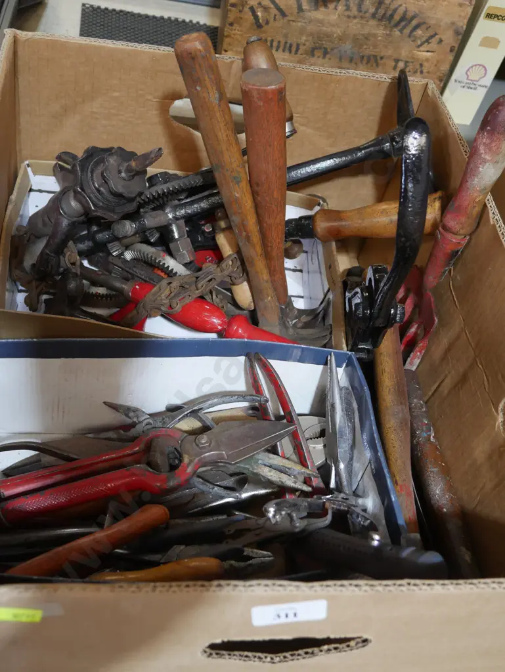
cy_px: 336
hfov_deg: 36.0
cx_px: 252
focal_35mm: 40
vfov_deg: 46.8
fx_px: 777
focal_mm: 20
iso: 1000
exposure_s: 1/60
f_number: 4.5
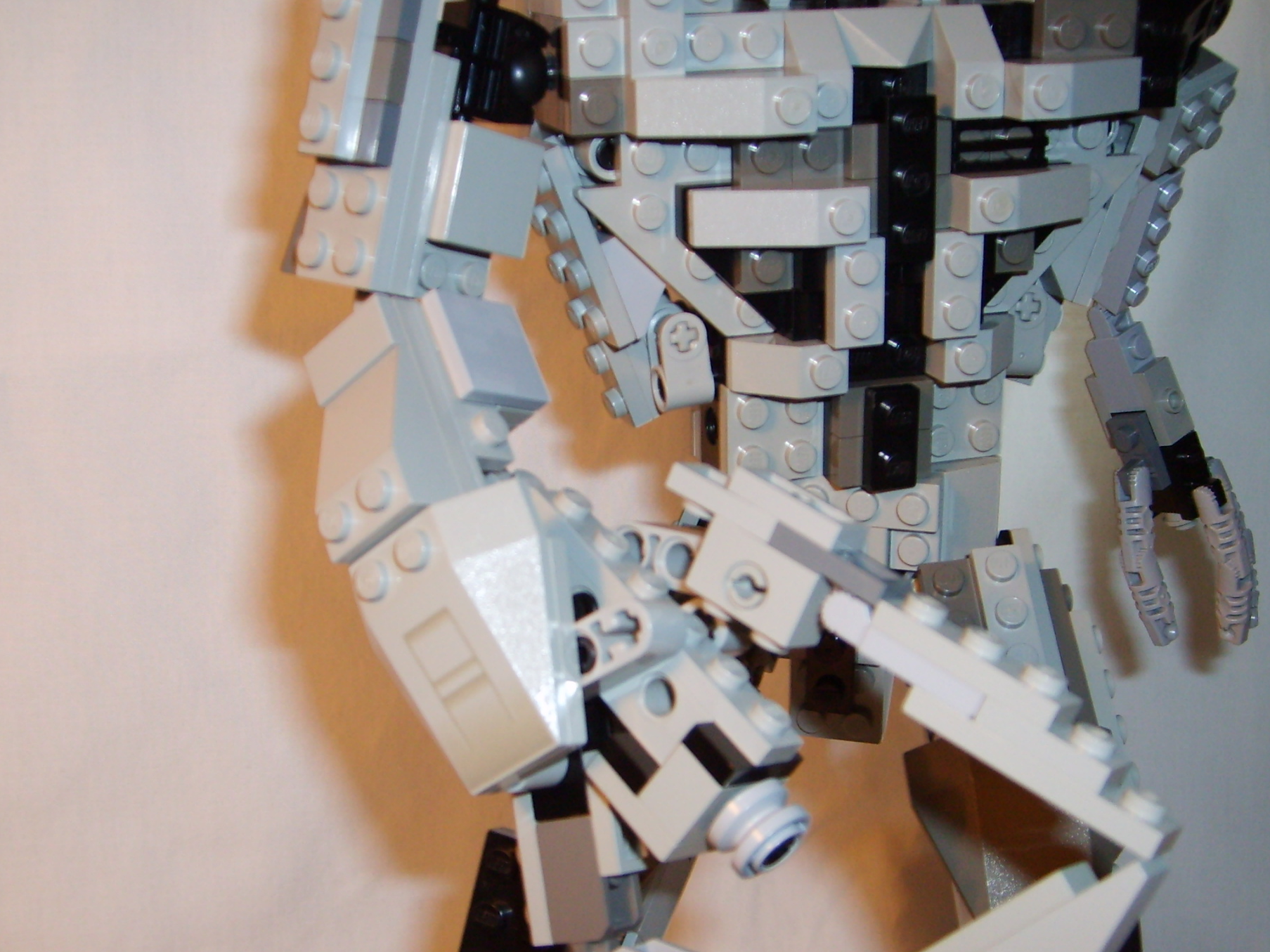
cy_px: 570
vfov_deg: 32.8
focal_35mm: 44
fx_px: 1614
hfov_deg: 42.9
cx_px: 594
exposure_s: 1/45
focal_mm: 5.8
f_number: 2.8
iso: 100
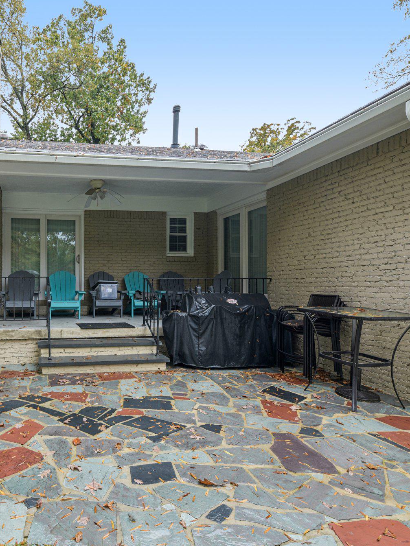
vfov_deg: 76.4
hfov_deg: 55.9
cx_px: 72
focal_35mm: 22
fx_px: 347
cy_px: 276
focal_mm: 15
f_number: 8
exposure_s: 1/20
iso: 100
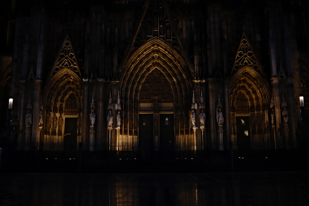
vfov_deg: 37.9
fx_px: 300
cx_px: 154
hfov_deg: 54.4
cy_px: 103
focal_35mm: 35
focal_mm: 23
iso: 3200
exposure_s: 1/500
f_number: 1.4
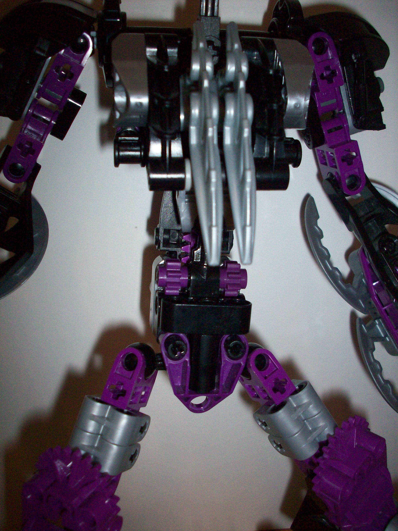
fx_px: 567
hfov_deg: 38.7
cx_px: 199
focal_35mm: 37
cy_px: 266
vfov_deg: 50.1
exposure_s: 1/64
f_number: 2.8
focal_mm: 6.2
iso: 160
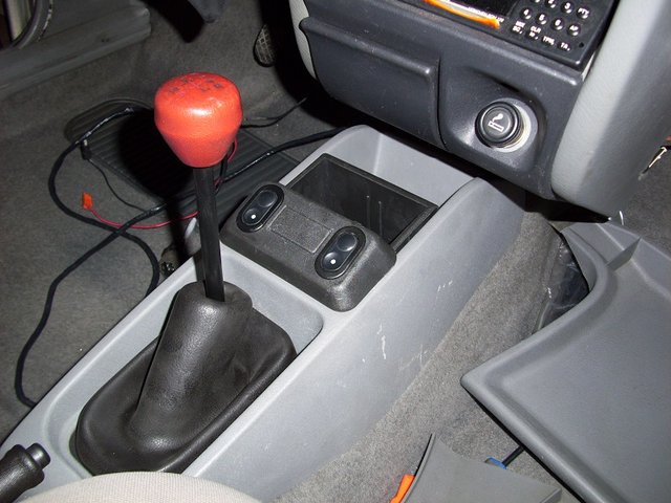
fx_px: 659
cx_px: 336
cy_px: 252
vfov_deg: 41.8
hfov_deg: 54.0
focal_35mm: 34
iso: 100
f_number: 2.9
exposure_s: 1/40
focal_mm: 5.7
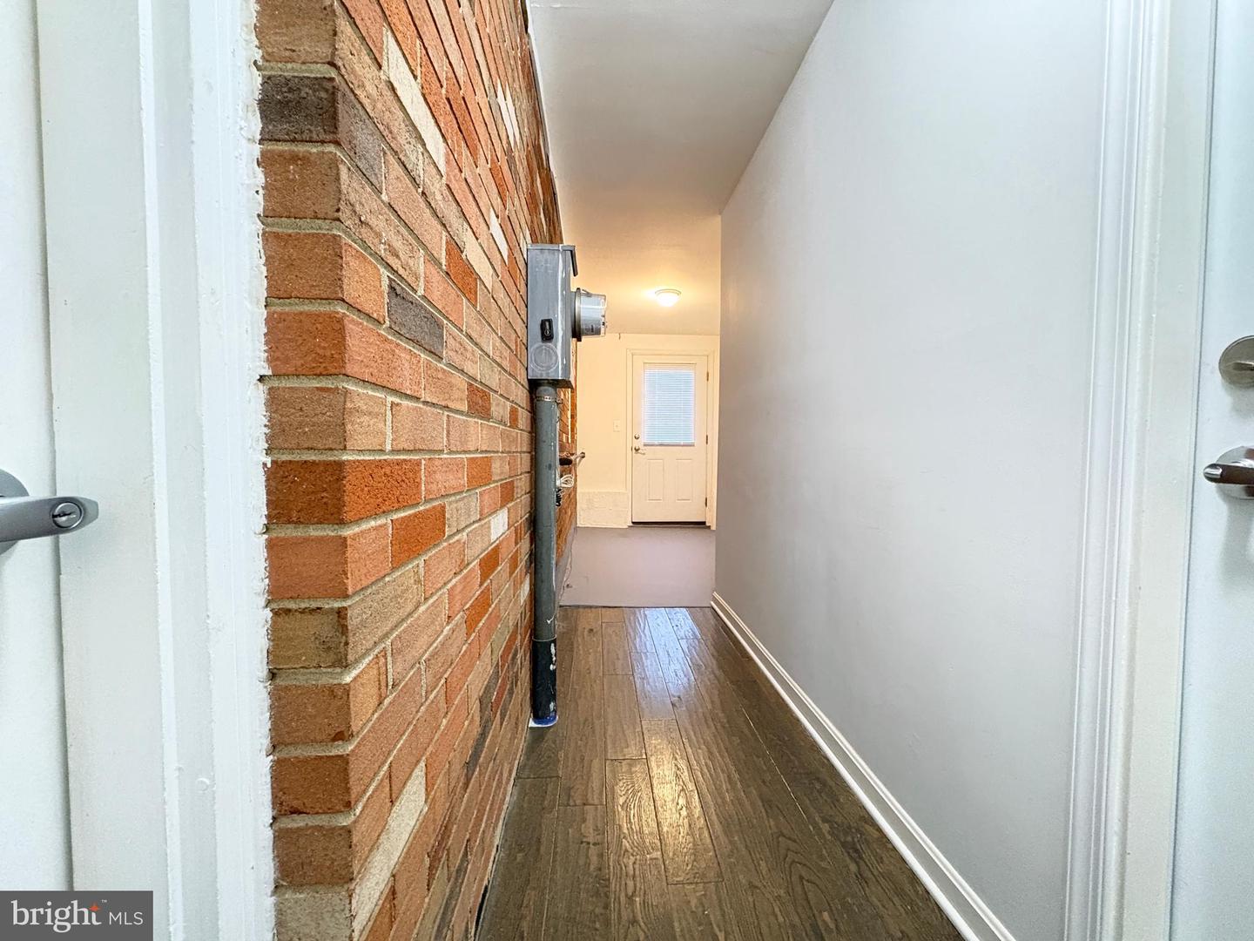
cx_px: 627
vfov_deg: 85.7
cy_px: 470
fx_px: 507
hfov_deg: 102.1
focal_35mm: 14
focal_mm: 2.22
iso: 1250
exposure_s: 1/30
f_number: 2.2
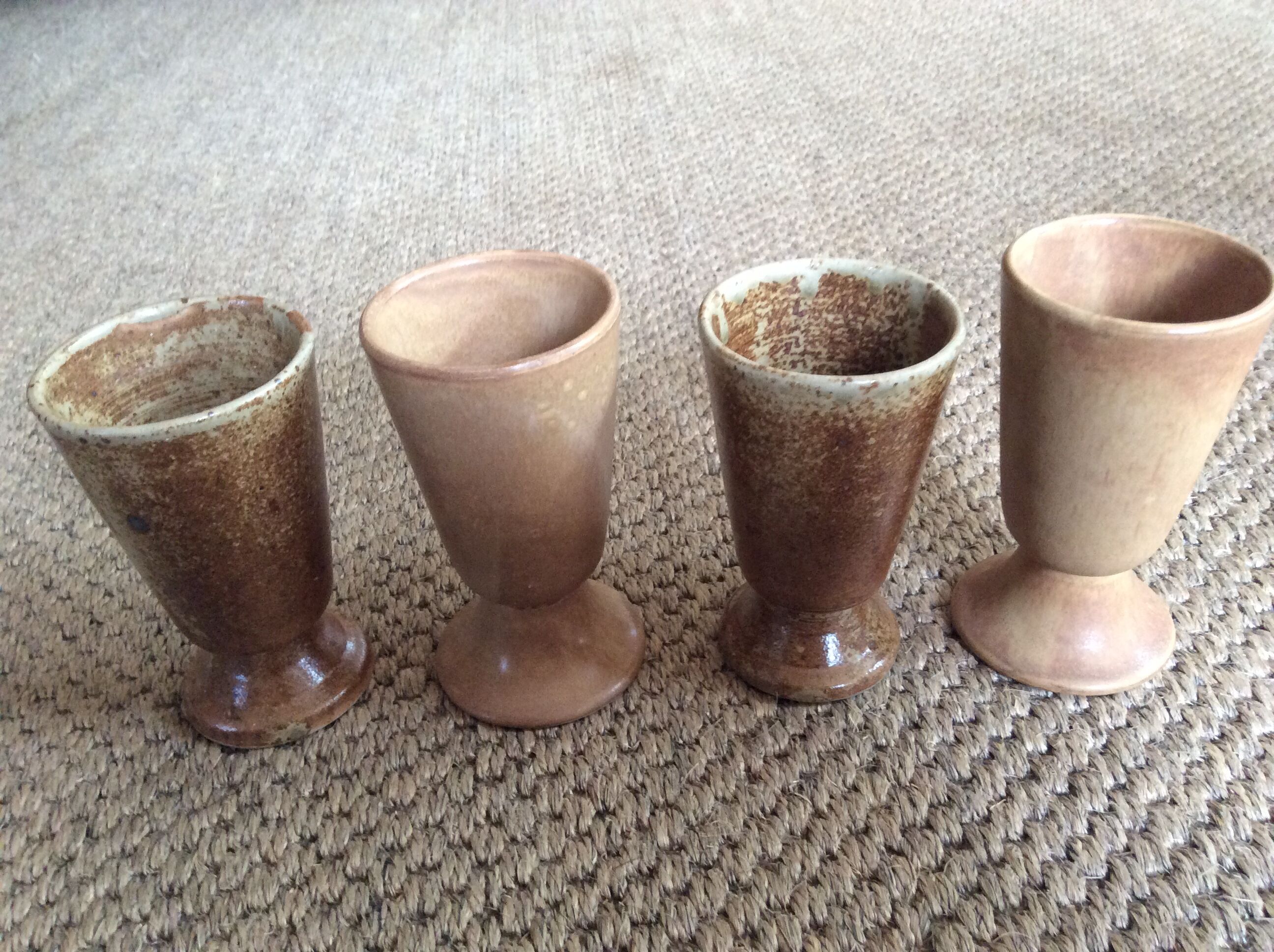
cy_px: 476
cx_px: 637
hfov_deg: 56.9
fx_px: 1176
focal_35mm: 32
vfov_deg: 44.1
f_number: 2.4
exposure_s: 1/25
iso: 200
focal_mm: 3.3
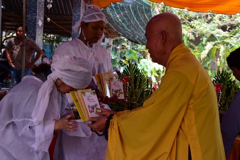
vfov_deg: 28.1
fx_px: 320
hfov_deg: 41.1
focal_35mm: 48
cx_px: 120
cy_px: 80
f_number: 5.6
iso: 250
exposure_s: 1/100
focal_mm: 48
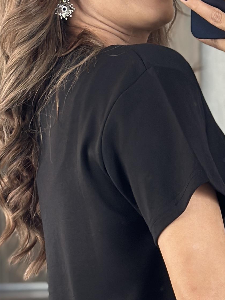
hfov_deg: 8.6
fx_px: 1490
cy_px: 277
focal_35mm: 172
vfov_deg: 11.4
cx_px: 165
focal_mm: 6.86
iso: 125
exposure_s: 1/60
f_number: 1.78
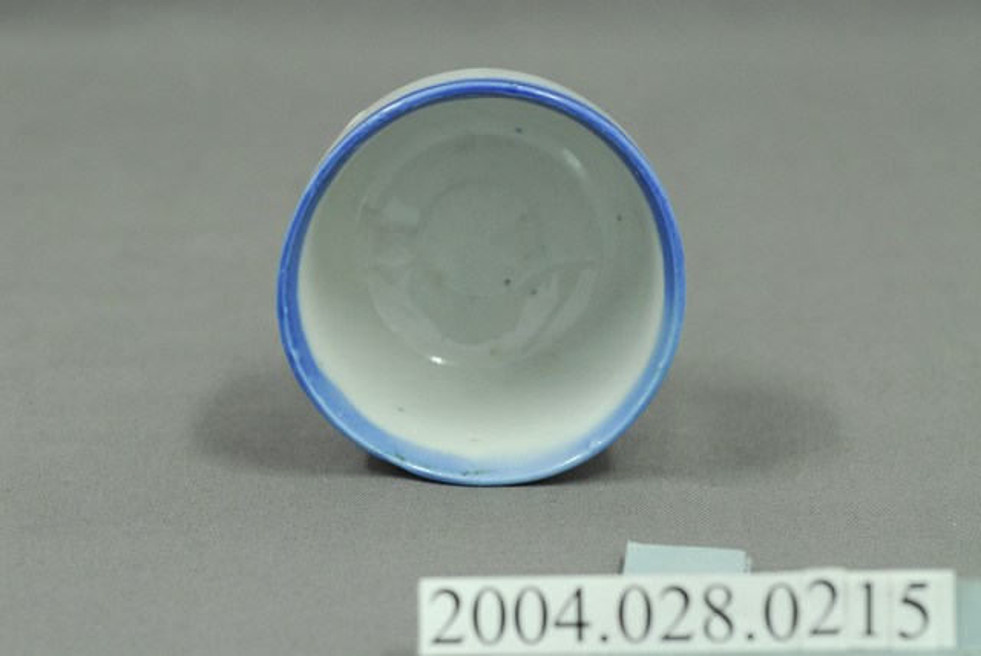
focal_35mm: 90
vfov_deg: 15.2
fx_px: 2455
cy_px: 328
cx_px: 490
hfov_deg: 22.6
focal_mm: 60
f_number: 8
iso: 1000
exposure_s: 1/10
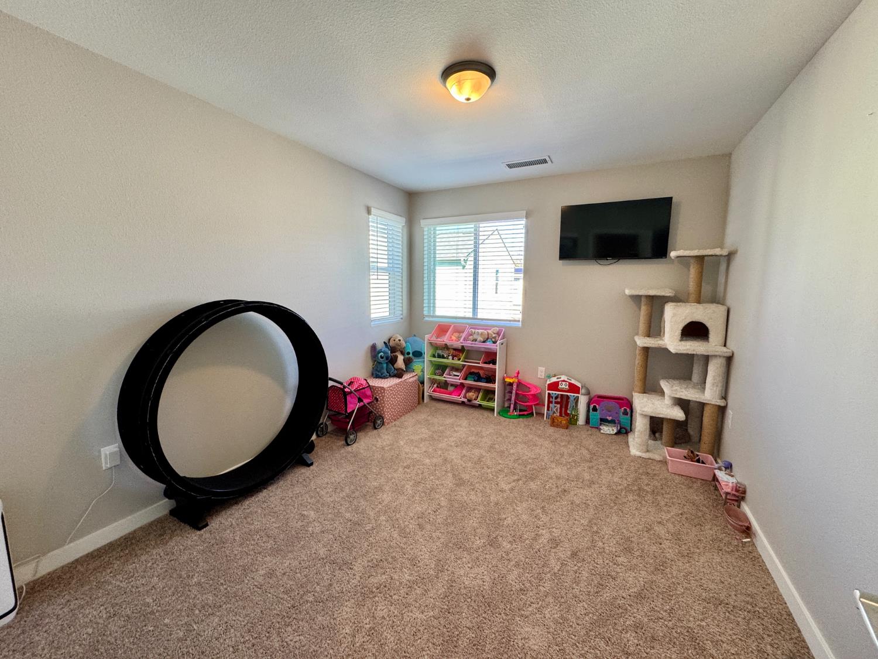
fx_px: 355
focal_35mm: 14
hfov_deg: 102.1
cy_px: 330
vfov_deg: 85.7
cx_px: 439
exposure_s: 1/120
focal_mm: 2.22
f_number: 2.2
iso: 160
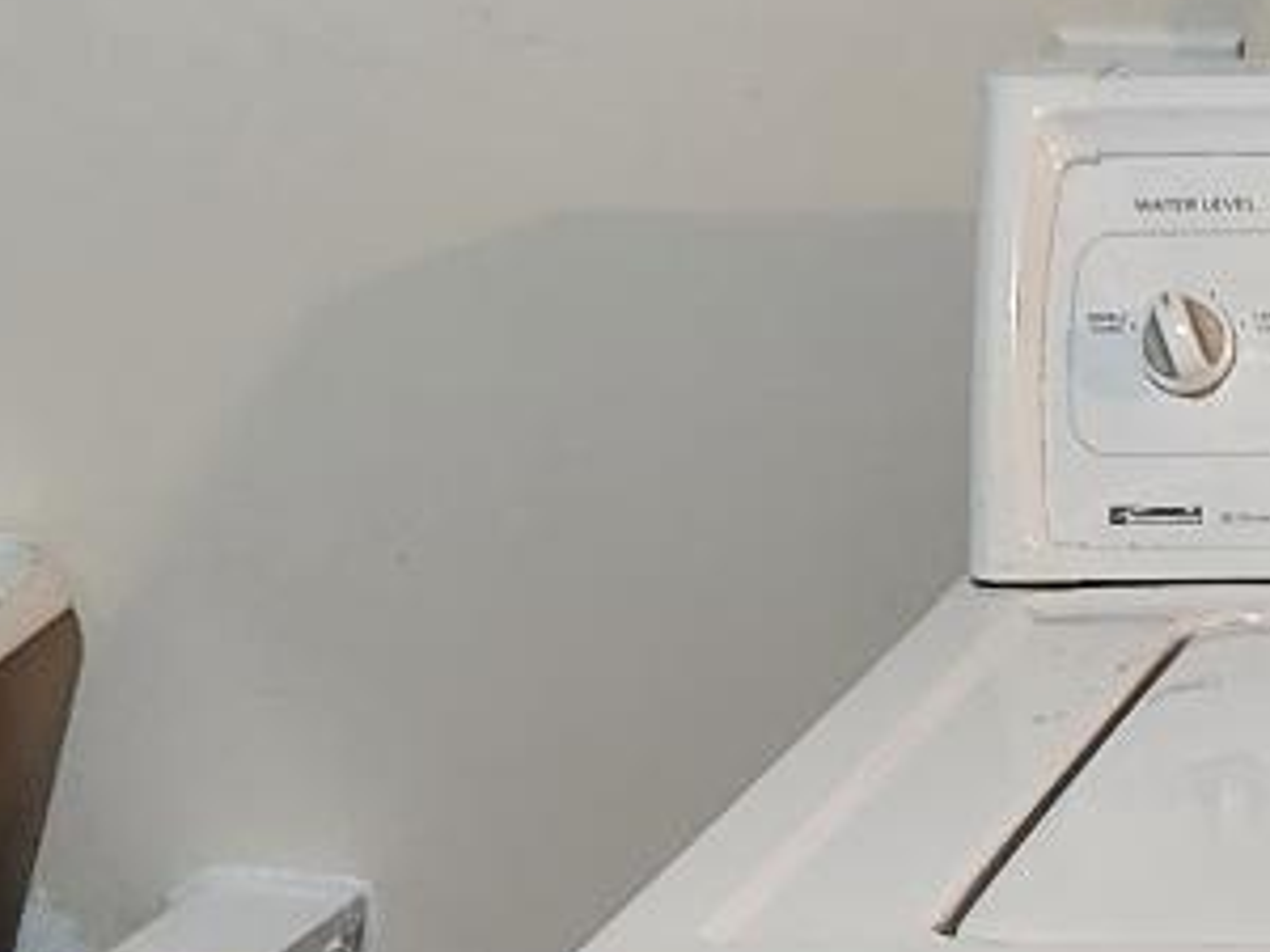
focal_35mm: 157
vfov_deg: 9.4
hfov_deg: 11.9
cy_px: 1015
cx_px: 1981
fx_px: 5760
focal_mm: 5.4
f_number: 1.8
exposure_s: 1/40
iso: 500
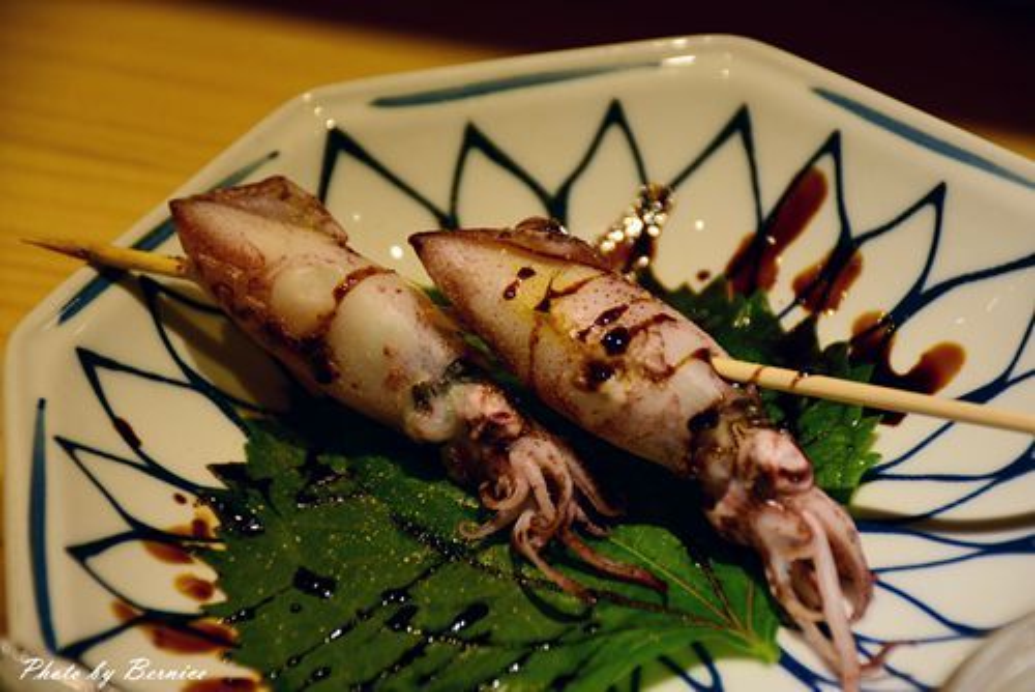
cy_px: 346
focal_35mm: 195
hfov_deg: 10.5
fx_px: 5609
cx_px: 518
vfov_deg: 7.1
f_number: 5.6
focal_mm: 130
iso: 560
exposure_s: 1/200
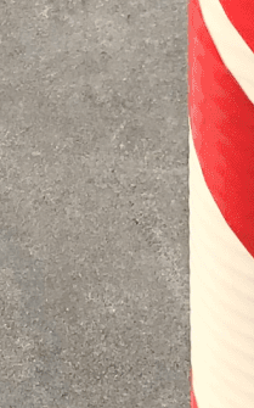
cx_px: 88
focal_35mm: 227
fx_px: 2517
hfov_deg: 5.8
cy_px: 233
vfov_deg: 9.2
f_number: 1.8
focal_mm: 4
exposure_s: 1/120
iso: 25
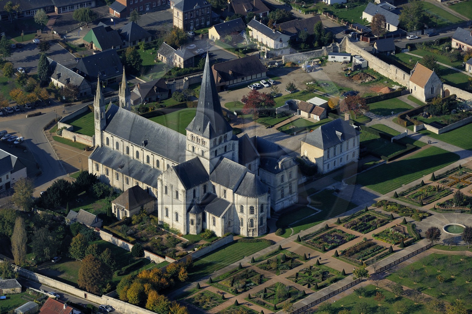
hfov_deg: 12.5
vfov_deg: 8.3
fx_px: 2163
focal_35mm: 165
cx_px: 236
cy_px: 157
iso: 400
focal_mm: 165
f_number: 10
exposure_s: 1/800
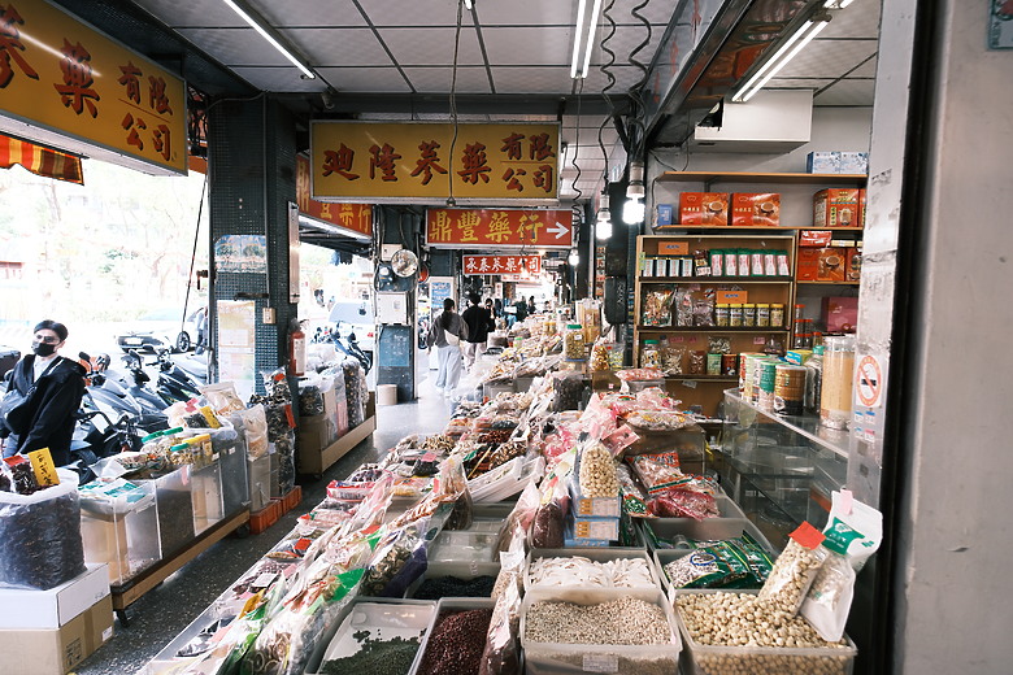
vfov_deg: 55.1
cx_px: 506
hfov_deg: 76.1
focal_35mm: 23
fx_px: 647
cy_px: 338
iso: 320
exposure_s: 1/100
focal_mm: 15
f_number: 2.8
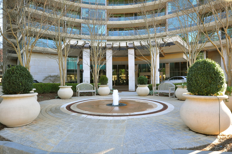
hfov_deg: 81.3
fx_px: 135
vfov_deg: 59.4
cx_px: 116
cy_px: 77
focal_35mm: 21
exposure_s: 1/50
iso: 200
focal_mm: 14
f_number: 4.8
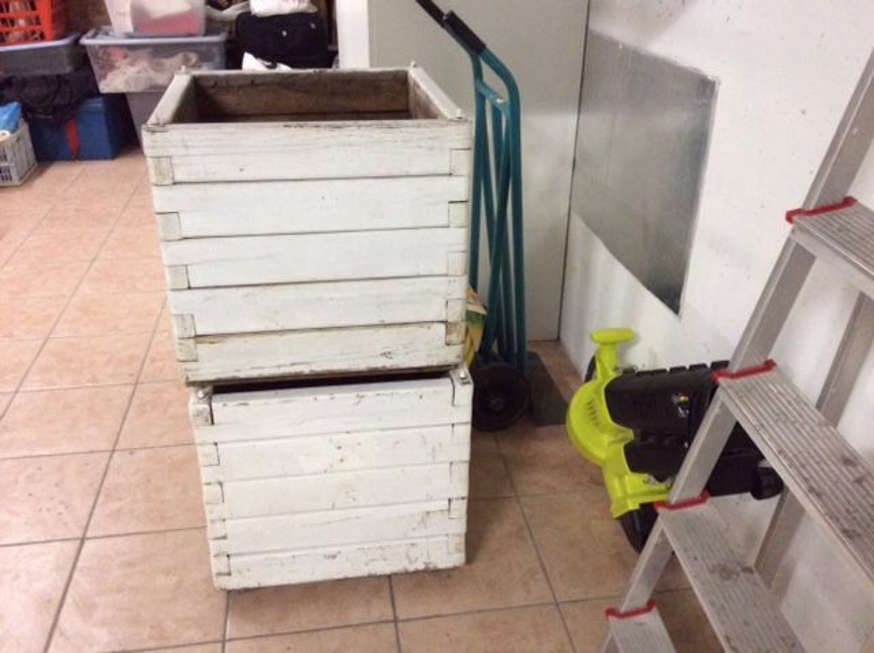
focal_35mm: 32
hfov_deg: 56.9
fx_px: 807
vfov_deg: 44.1
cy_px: 326
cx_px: 437
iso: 250
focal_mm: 3.3
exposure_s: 1/20
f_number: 2.4
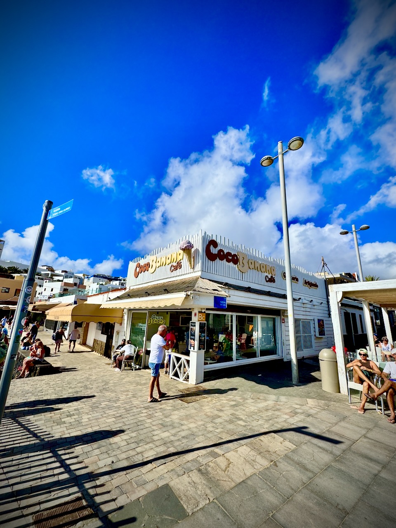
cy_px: 264
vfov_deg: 102.1
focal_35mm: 14
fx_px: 214
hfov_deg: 85.7
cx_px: 198
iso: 40
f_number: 2.2
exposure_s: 1/3717
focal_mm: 2.22
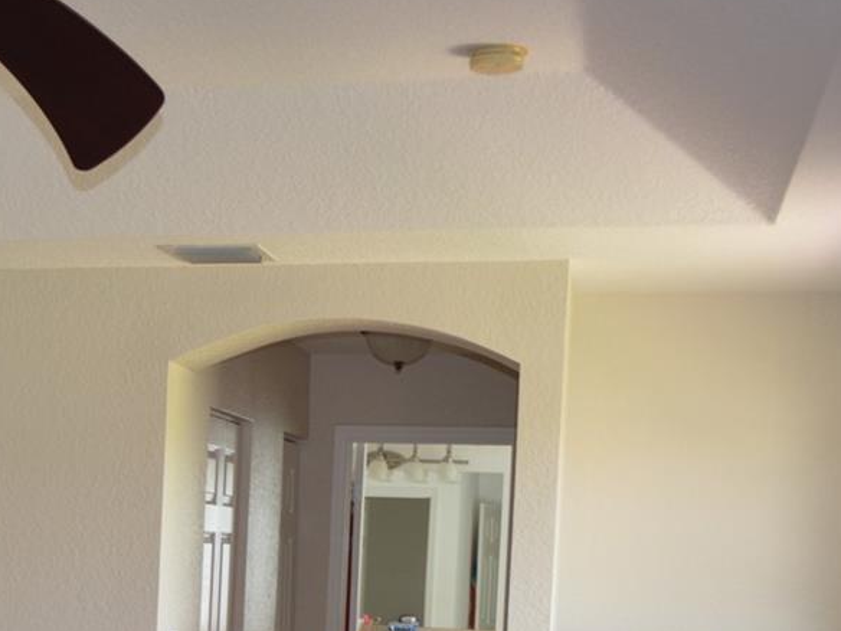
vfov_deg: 20.2
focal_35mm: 71
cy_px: 607
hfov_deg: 25.9
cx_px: -16
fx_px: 1725
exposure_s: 1/30
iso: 140
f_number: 3.5
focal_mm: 18
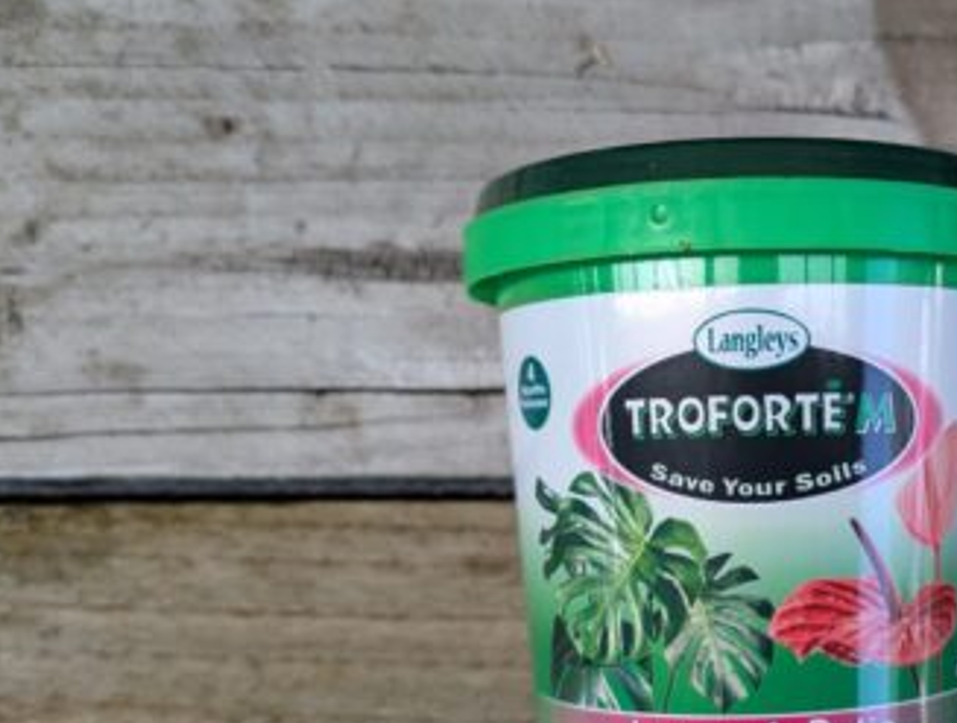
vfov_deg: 32.8
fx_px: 1220
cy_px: 468
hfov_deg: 41.0
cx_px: 773
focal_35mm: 44
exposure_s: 1/167
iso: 21
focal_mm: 6.9
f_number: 1.68
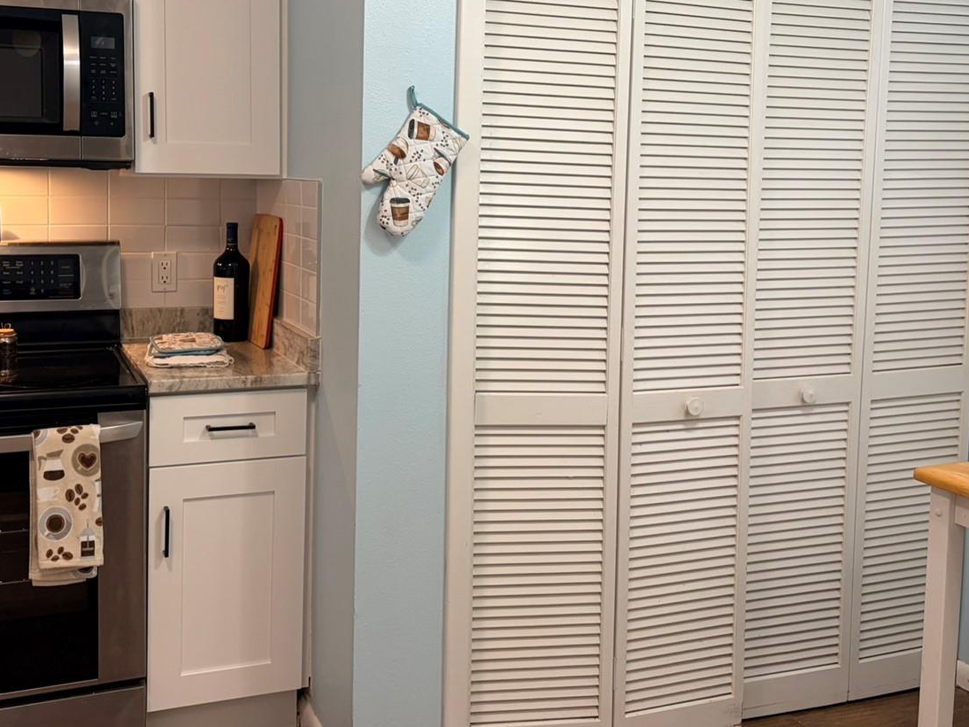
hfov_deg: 48.7
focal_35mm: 38
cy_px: 253
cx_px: 394
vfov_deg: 37.4
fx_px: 1064
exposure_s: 1/60
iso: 80
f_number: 1.6
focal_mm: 5.96
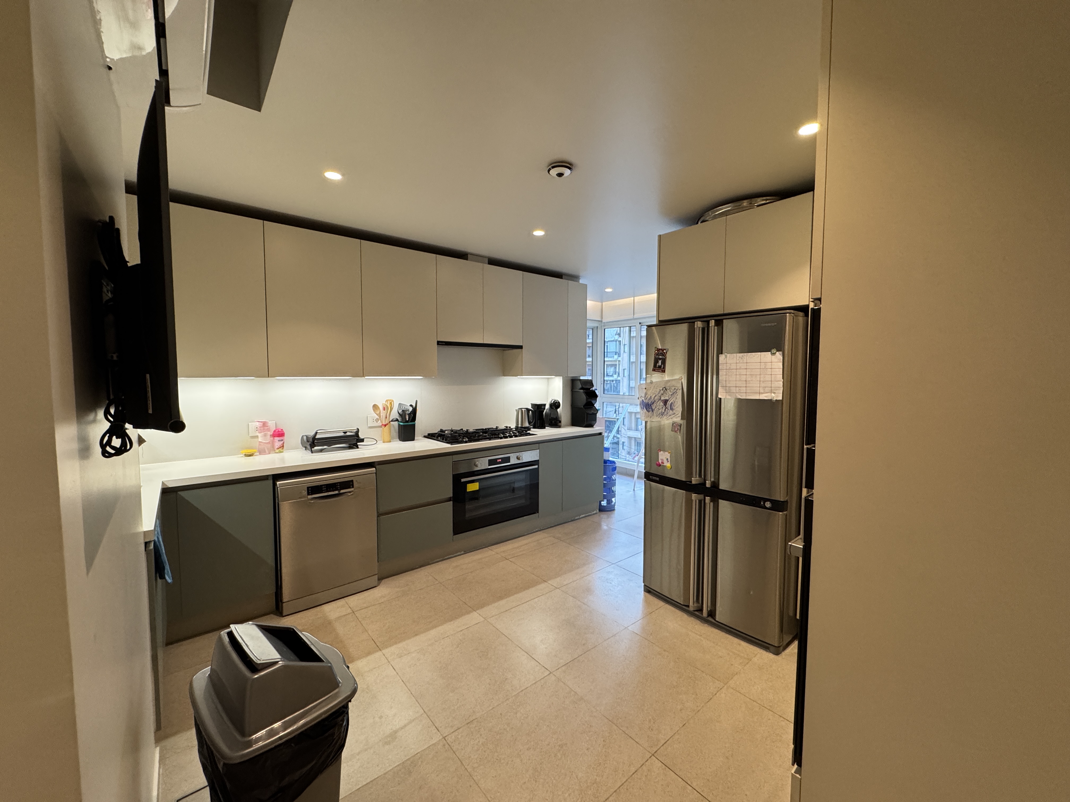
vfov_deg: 85.7
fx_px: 433
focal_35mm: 14
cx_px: 535
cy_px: 401
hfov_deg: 102.1
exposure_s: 1/100
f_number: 2.2
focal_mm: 2.22
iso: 250
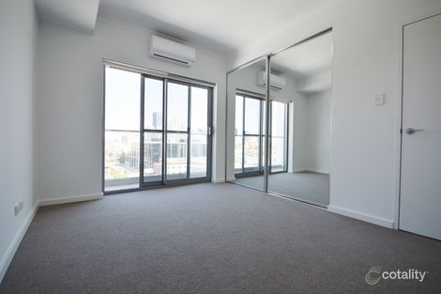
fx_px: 184
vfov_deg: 77.3
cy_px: 147
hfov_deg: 100.4
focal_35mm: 15
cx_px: 220
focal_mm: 10
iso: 100
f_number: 7.1
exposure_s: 1/125
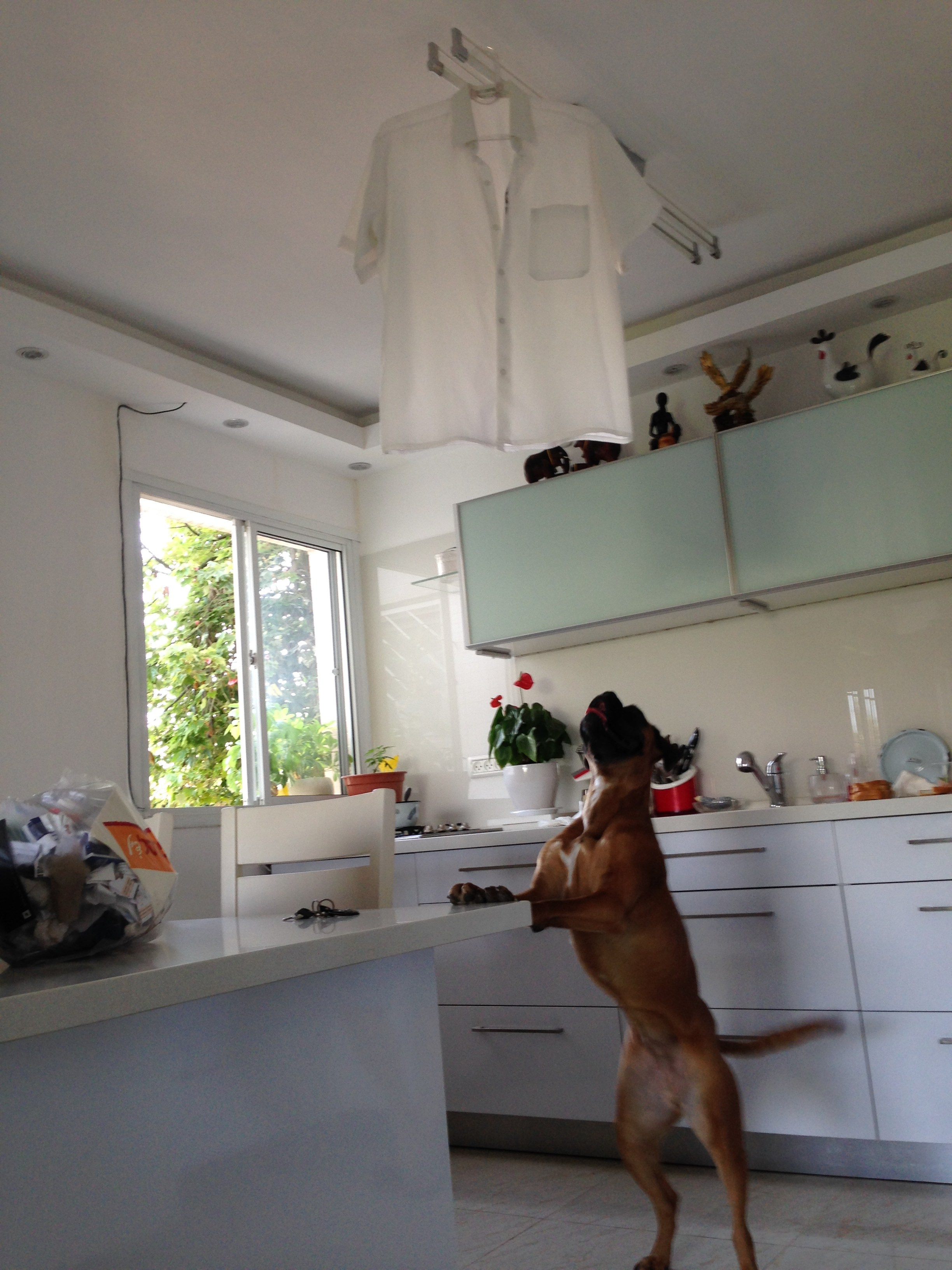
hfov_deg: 42.9
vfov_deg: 55.4
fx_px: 1210
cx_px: 476
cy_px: 635
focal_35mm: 33
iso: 50
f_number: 2.4
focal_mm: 4.12
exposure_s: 1/30
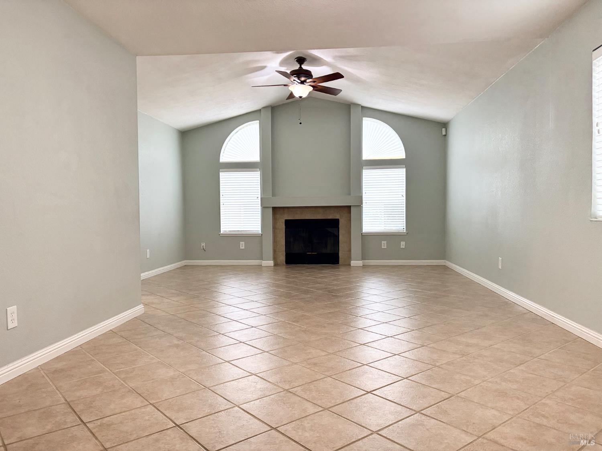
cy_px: 226
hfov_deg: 67.3
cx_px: 301
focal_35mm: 26
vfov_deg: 53.1
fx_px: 452
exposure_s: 1/120
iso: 200
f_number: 1.6
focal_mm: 5.96
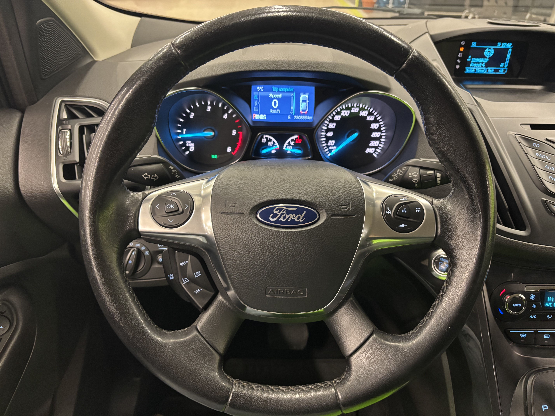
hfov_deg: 67.3
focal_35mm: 26
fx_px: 417
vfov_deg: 53.1
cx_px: 278
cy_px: 208
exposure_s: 1/36
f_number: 1.6
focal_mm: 5.96
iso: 500
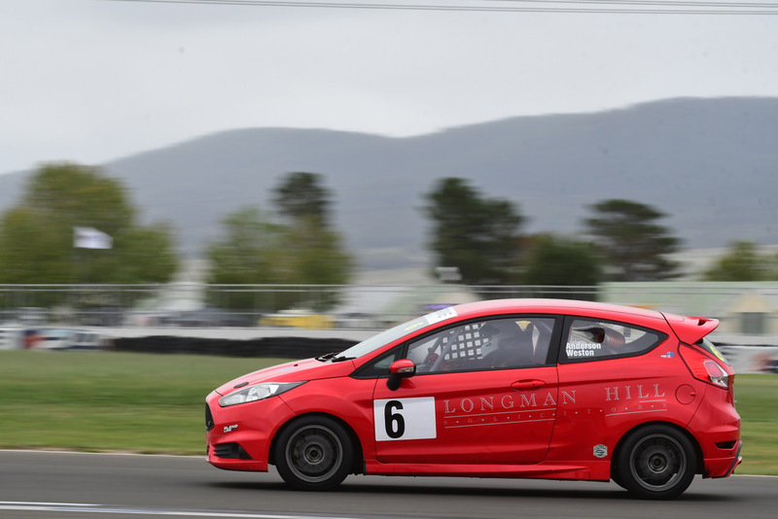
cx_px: 389
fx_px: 6485
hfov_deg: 6.9
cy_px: 260
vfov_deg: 4.6
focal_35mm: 300
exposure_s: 1/200
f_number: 14
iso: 500
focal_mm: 200
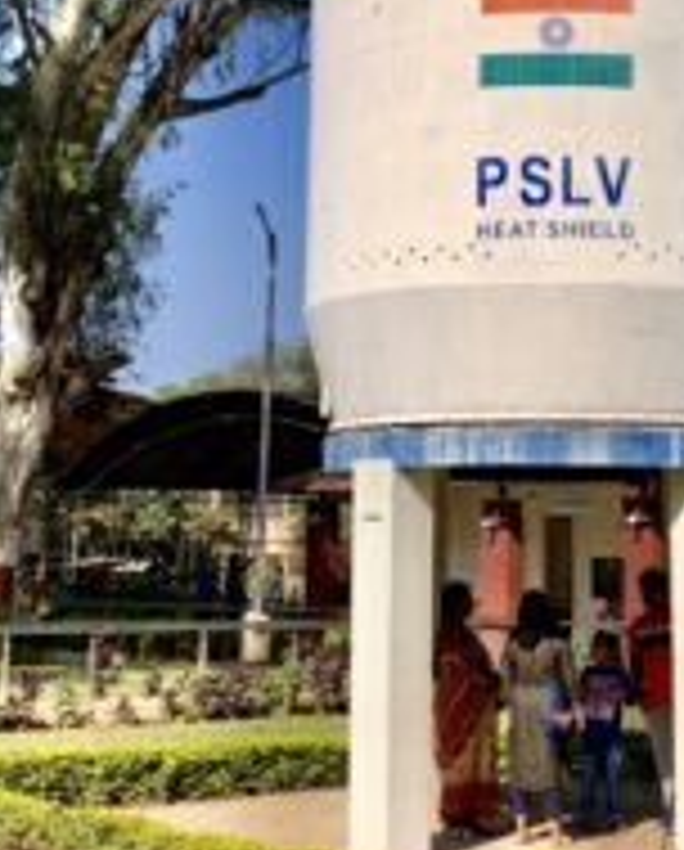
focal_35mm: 75
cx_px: 508
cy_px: 198
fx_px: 1892
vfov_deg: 25.0
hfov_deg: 20.3
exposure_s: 1/2545
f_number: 1.8
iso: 25
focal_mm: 4.25
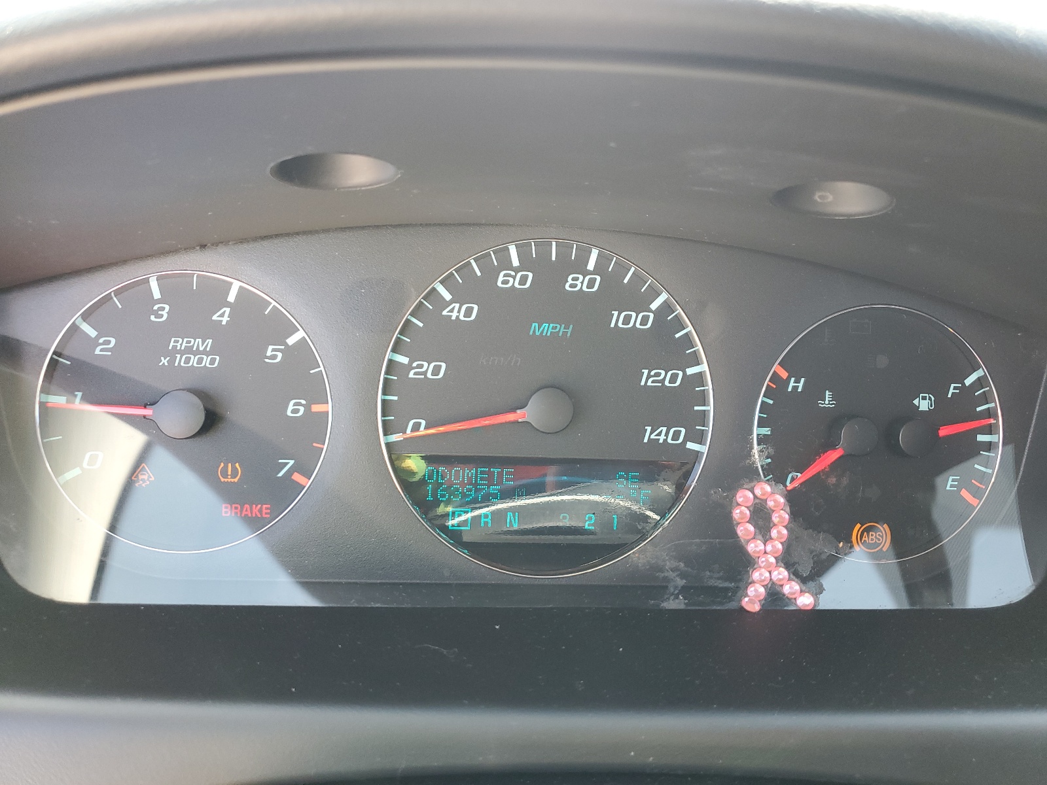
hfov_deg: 67.3
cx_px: 524
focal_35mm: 26
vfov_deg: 53.1
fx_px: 786
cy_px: 392
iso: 82
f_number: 1.5
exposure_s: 1/120
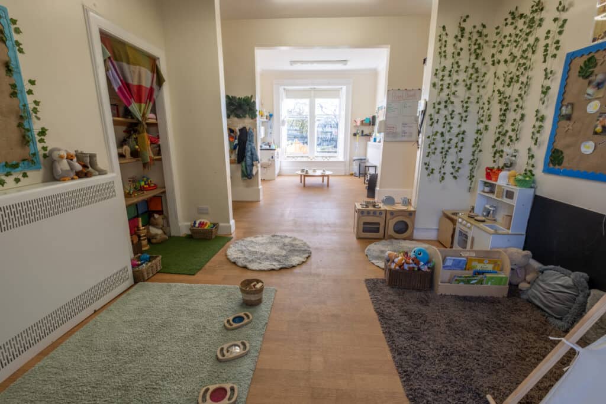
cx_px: 303
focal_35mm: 15
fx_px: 253
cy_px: 202
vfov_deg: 77.3
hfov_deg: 100.4
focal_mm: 10
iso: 250
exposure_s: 1/30
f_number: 10
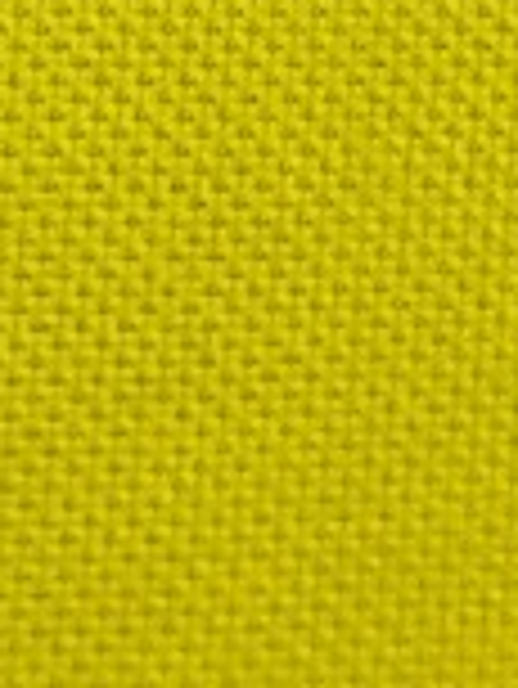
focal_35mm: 183
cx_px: -266
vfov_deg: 8.9
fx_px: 3646
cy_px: -1345
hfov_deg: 8.0
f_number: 1.5
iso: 200
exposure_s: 1/30
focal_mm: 4.3
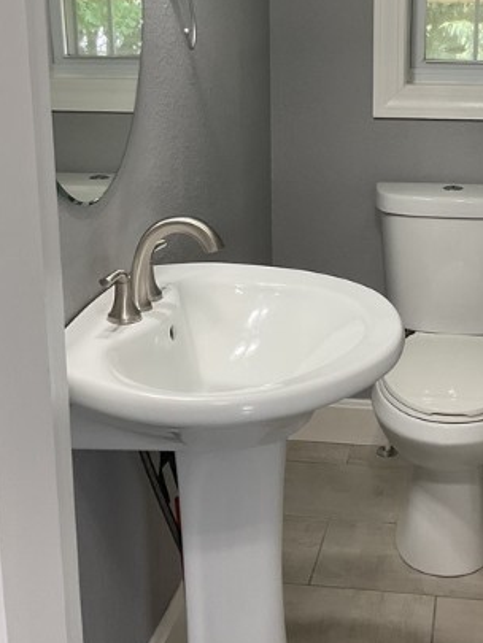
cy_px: 219
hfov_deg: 26.2
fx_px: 1023
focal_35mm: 55
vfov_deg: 34.6
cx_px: 362
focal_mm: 3
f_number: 1.8
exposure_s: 1/60
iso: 50
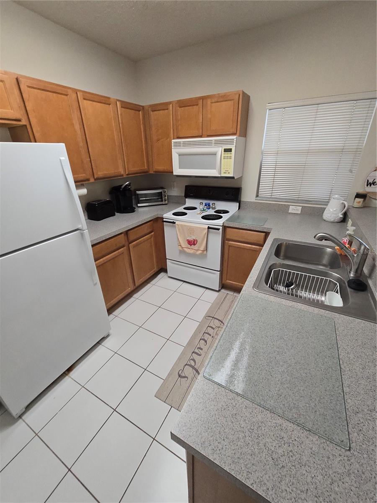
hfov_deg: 89.9
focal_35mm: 13
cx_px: 188
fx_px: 189
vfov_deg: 106.2
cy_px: 252
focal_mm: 2.2
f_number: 2.2
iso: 200
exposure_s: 1/60
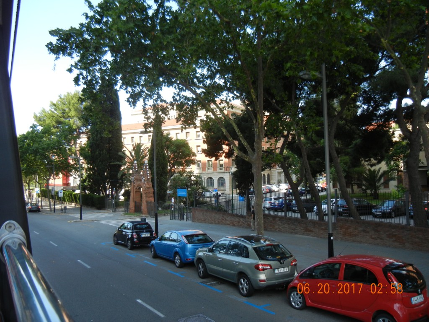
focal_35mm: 30
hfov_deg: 60.0
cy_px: 161
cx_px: 214
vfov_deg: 46.8
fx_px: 372
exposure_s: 1/300
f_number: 3.5
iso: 160
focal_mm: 5.4
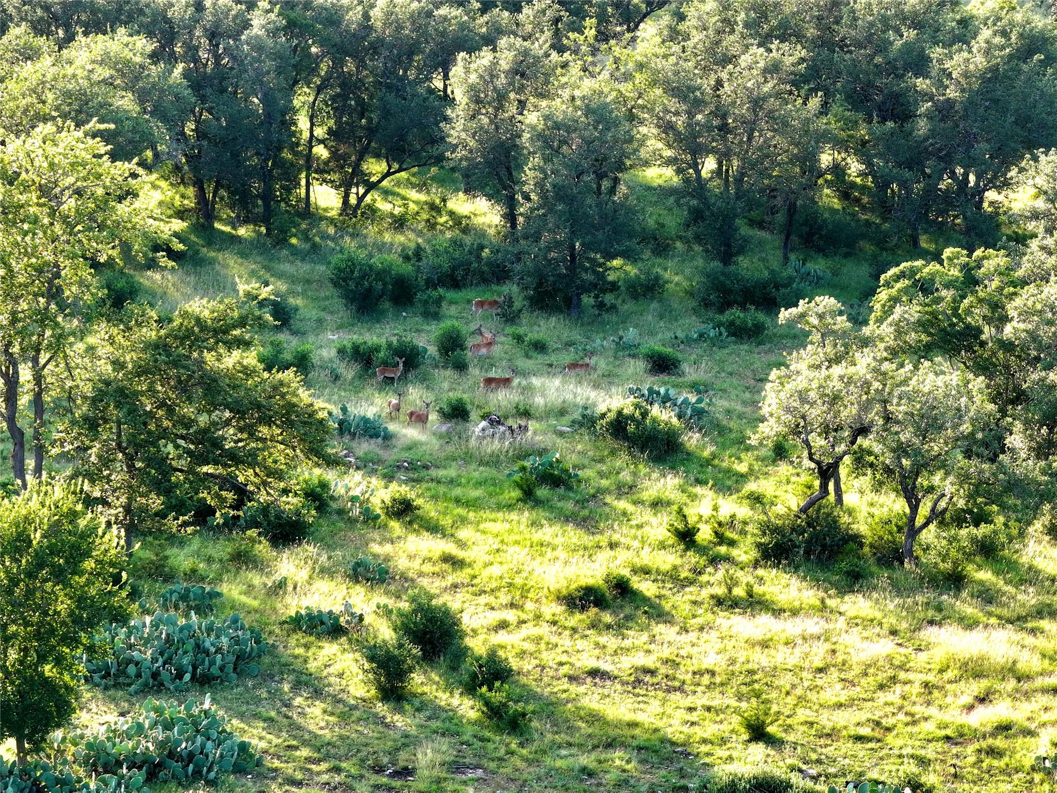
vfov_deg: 8.9
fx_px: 5069
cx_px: 528
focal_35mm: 166
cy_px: 396
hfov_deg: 11.9
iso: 100
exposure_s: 1/120
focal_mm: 30.71
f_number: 3.4
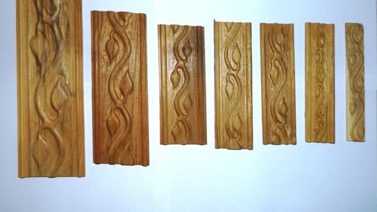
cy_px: 80
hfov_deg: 58.0
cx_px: 189
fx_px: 340
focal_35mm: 34
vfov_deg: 34.4
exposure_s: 1/40
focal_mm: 5.6
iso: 200
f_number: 9.1
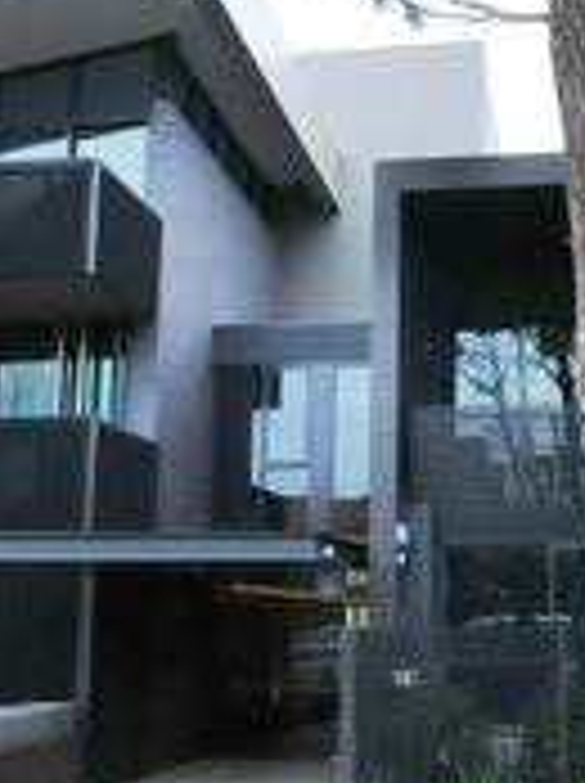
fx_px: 881
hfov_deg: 35.4
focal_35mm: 39
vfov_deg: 47.7
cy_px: 457
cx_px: 477
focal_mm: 10
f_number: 7.1
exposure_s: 1/640
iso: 800
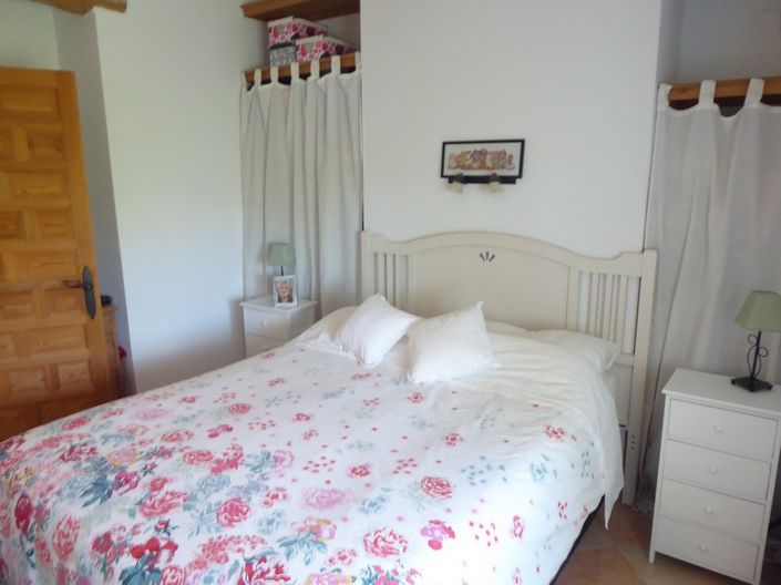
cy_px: 292
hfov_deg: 69.4
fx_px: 564
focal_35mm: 25
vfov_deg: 54.8
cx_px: 390
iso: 400
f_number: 3.3
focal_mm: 4.3
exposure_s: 1/25
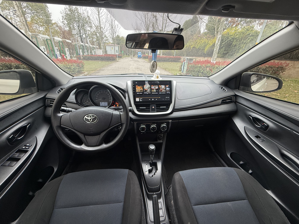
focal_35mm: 14
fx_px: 121
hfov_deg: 102.1
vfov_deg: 85.7
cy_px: 112
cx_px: 150
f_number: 2.2
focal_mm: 2.22
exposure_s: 1/99
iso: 125
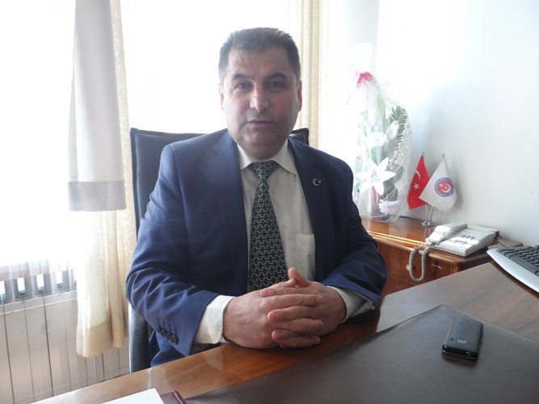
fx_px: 374
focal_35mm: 24
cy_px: 202
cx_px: 270
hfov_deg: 71.6
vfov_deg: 56.8
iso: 100
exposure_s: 1/30
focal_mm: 4
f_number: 3.2
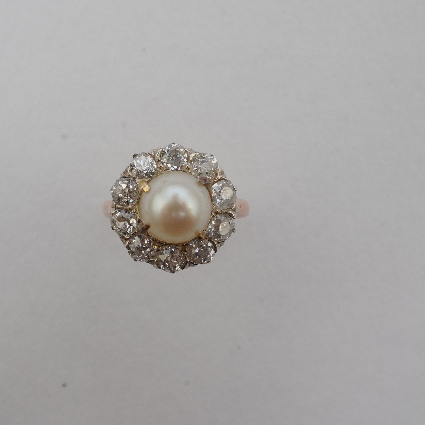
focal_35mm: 58
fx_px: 806
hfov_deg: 29.5
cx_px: 176
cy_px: 213
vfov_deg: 29.6
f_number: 22
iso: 640
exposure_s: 1/100
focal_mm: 30
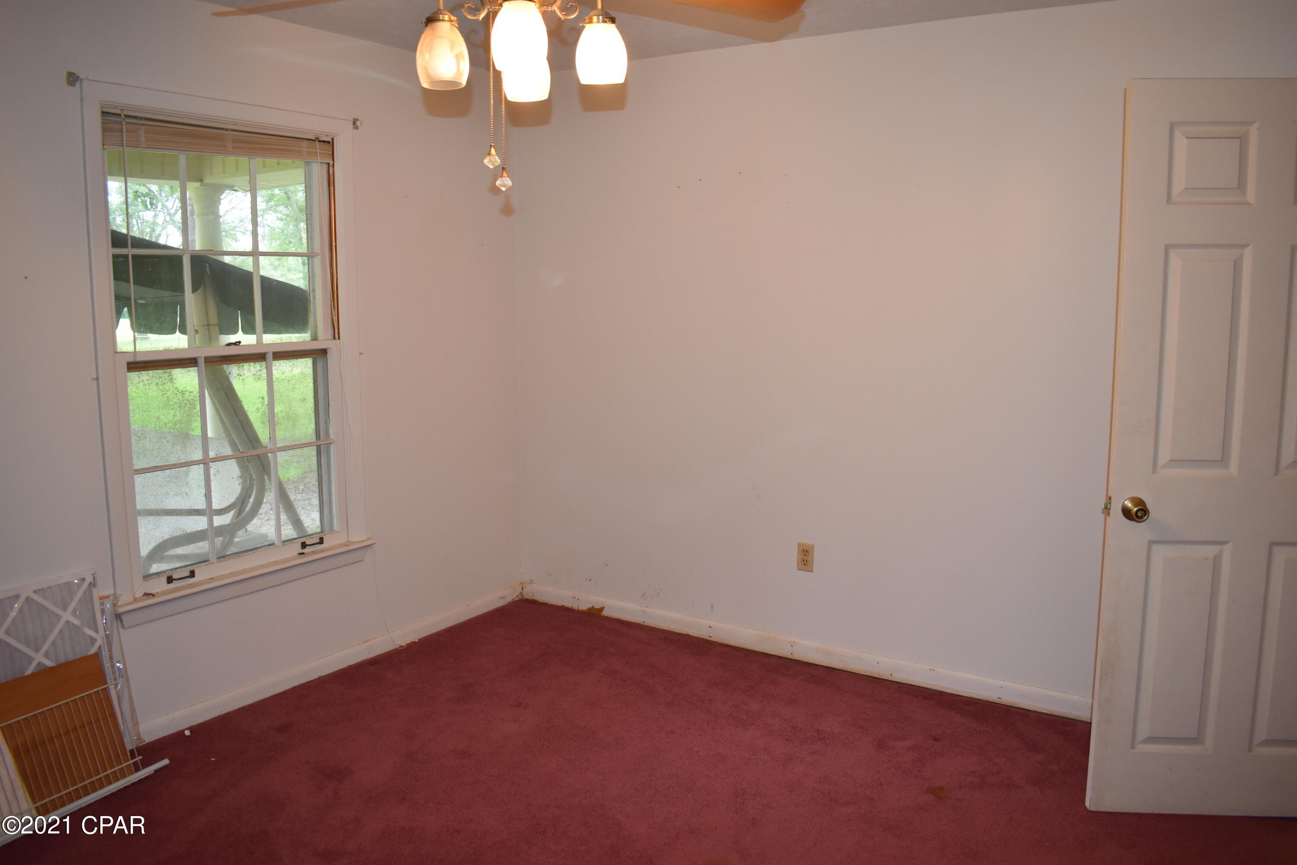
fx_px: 973
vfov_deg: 47.9
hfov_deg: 67.4
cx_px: 648
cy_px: 432
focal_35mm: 27
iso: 800
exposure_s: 1/80
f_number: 4
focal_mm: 18
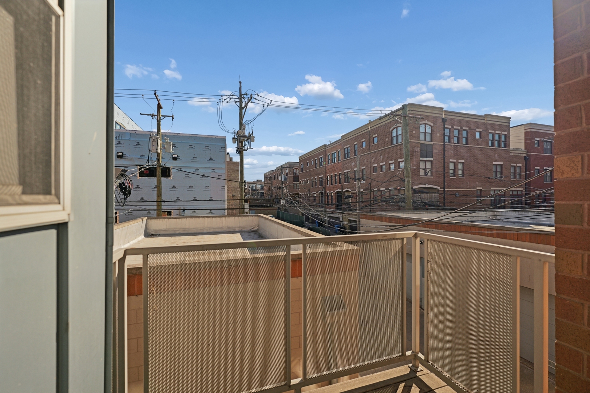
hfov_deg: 100.4
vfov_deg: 77.3
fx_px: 246
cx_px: 295
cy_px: 196
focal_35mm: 15
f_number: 4
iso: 100
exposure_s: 1/2500
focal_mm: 15
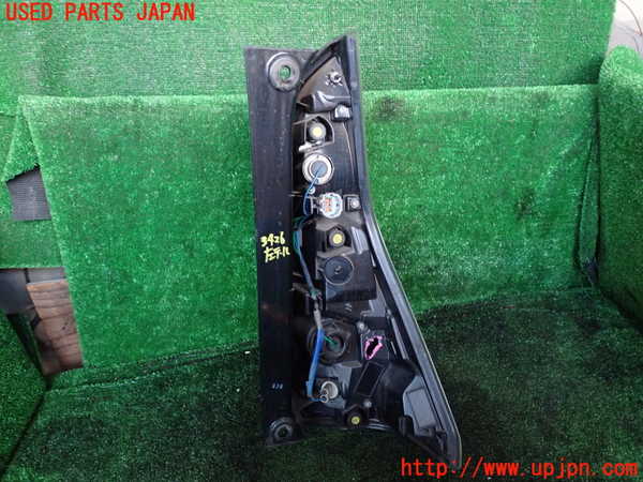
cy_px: 241
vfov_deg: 46.8
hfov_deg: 60.0
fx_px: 557
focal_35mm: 30
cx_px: 322
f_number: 2.3
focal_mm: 5.4
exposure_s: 1/20
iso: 800
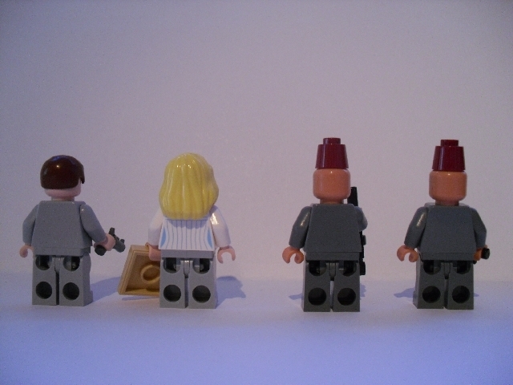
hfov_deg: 52.6
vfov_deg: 40.7
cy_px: 192
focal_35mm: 35
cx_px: 256
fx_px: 519
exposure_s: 1/22
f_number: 3
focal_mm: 6.3
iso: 400
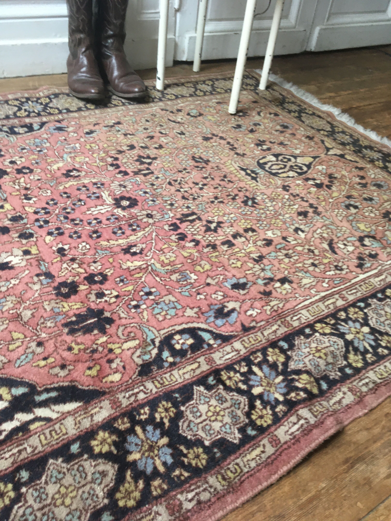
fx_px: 437
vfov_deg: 61.7
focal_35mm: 29
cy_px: 260
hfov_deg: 48.2
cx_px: 196
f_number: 2.2
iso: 125
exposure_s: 1/33
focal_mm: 4.15
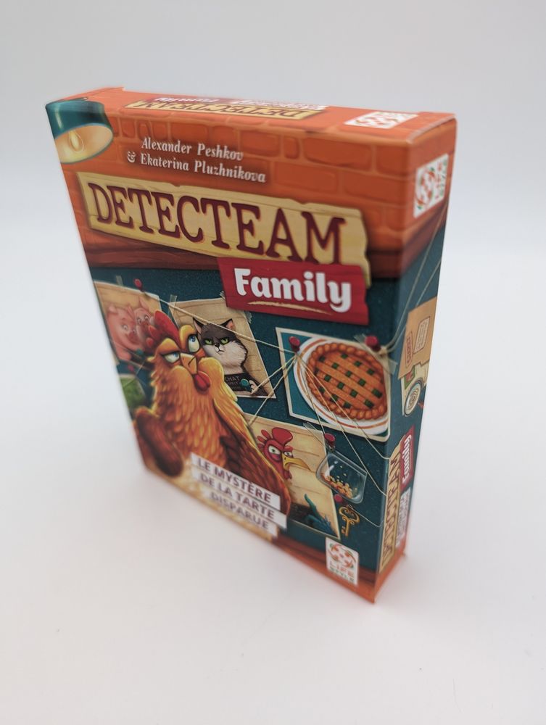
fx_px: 503
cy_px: 362
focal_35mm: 24
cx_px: 273
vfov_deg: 71.5
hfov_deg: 56.9
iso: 67
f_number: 1.68
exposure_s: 1/37.9
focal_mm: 6.9
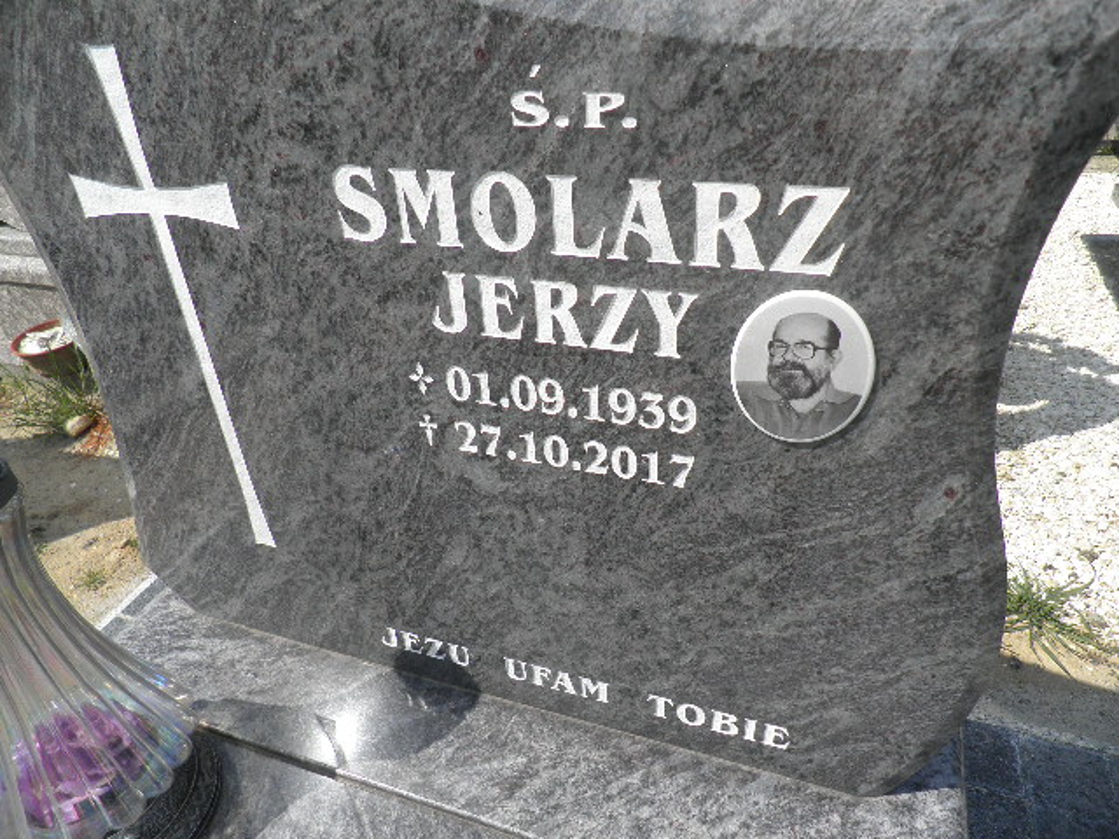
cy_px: 420
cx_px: 560
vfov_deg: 56.8
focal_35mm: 24
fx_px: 776
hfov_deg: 71.6
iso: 64
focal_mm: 4.3
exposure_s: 1/160
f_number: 8.3
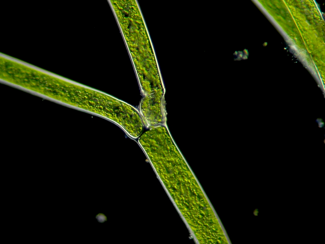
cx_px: 162
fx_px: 986
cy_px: 122
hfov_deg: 18.7
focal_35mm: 105
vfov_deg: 14.1
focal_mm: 17.1
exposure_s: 1/16
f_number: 4.7
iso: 64
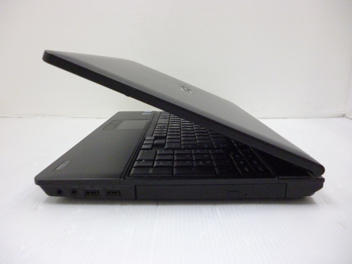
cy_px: 132
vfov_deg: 49.7
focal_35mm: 28
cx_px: 176
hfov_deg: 63.4
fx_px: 285
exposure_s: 1/100
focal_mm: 5
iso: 800
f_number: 3.1
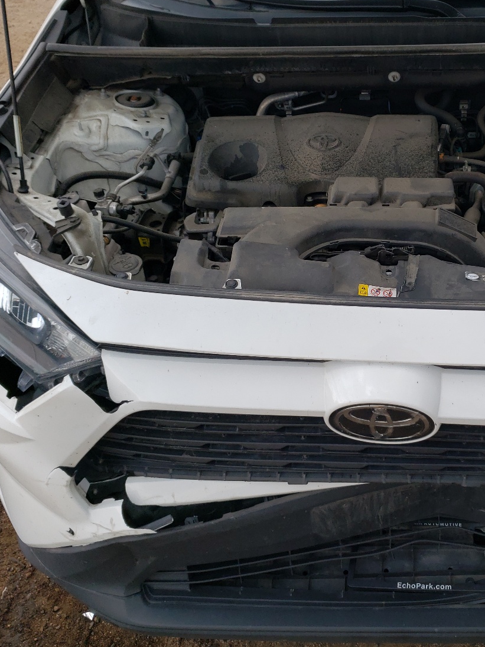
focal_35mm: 38
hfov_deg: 36.7
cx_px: 373
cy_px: 308
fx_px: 710
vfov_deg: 49.0
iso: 50
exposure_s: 1/556
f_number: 1.5
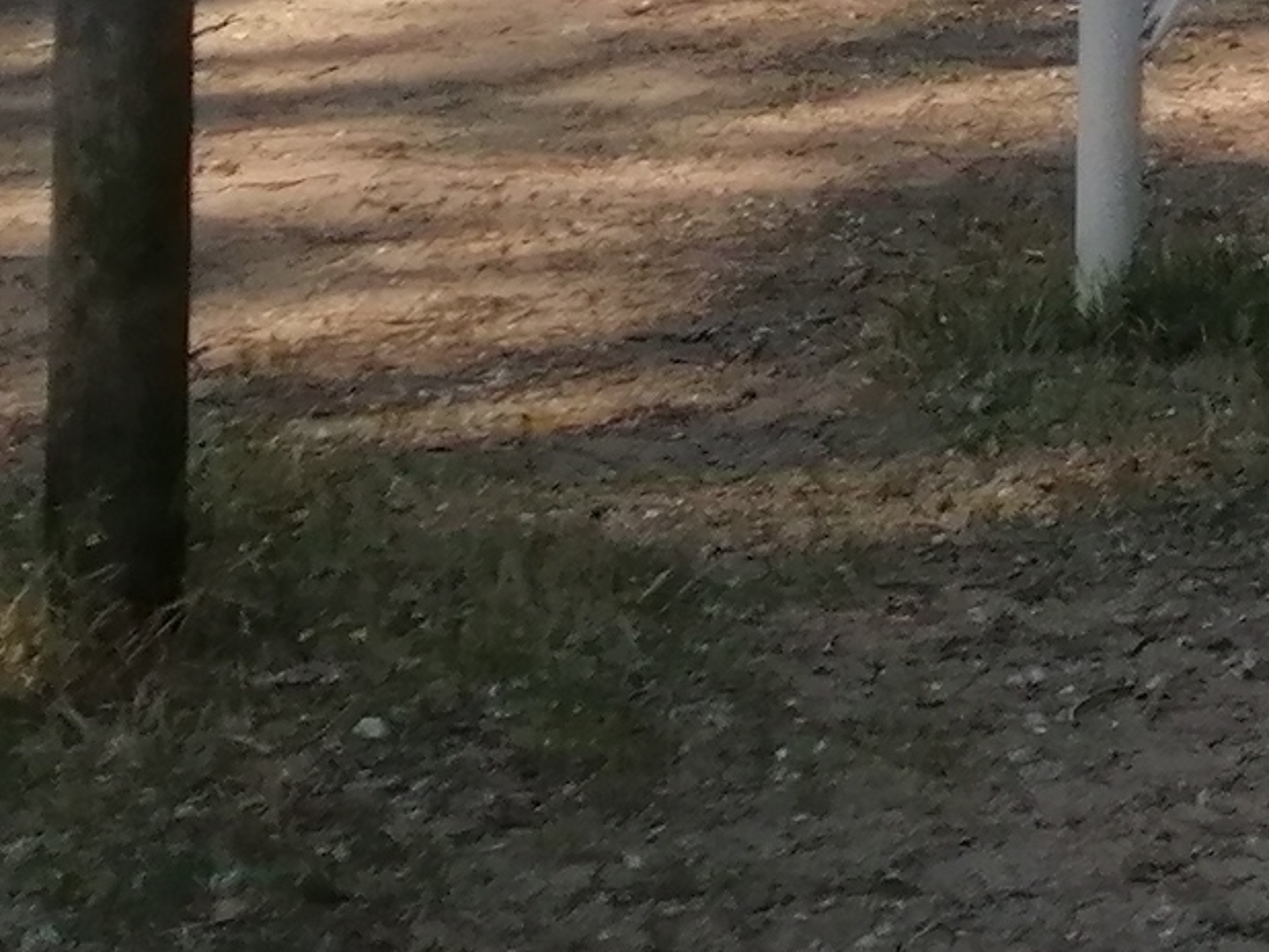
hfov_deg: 10.5
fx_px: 6418
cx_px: 2466
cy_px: -572
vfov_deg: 8.3
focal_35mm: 175
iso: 50
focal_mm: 3.62
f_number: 1.8
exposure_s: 1/1346
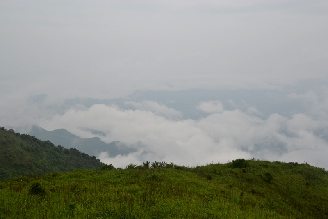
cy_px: 110
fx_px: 465
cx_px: 164
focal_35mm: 51
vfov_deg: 26.5
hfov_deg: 38.9
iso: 100
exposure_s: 1/100
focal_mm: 34
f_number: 10
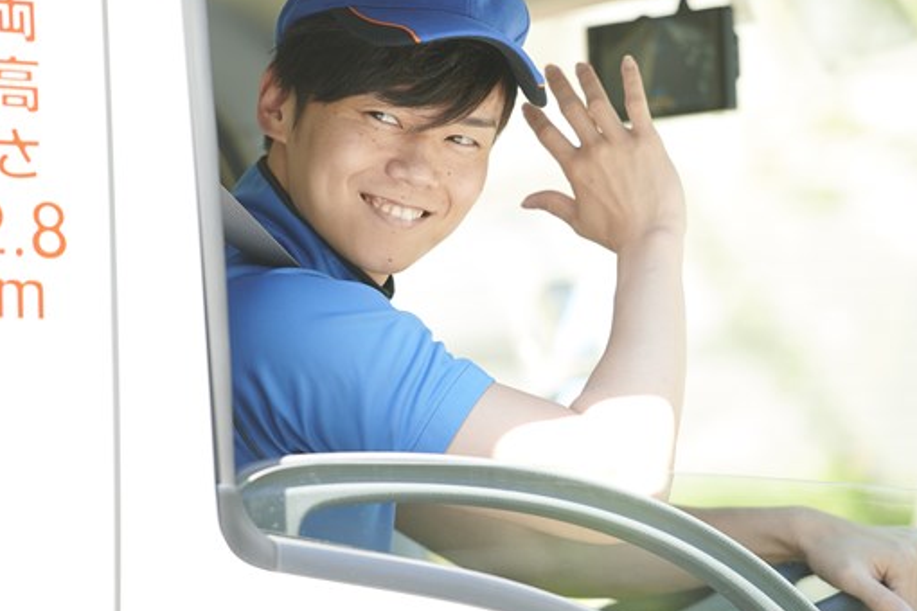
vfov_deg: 5.3
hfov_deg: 7.9
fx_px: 6648
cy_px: 262
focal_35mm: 261
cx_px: 602
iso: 200
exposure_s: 1/200
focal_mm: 185
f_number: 3.2
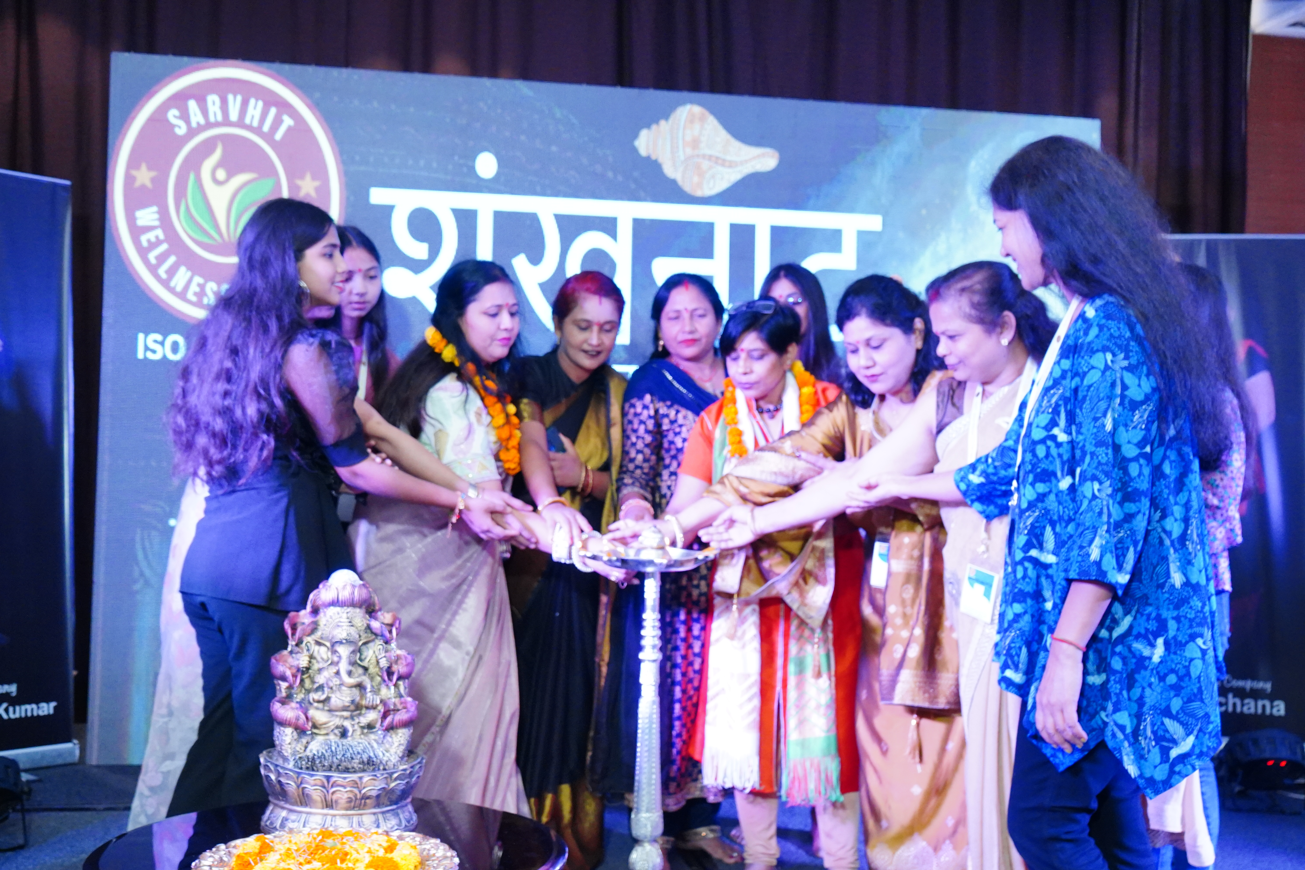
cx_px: 652
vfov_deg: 36.9
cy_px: 435
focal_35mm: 36
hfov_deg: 53.1
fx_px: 1305
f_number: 6.3
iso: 5000
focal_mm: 36
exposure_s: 1/160
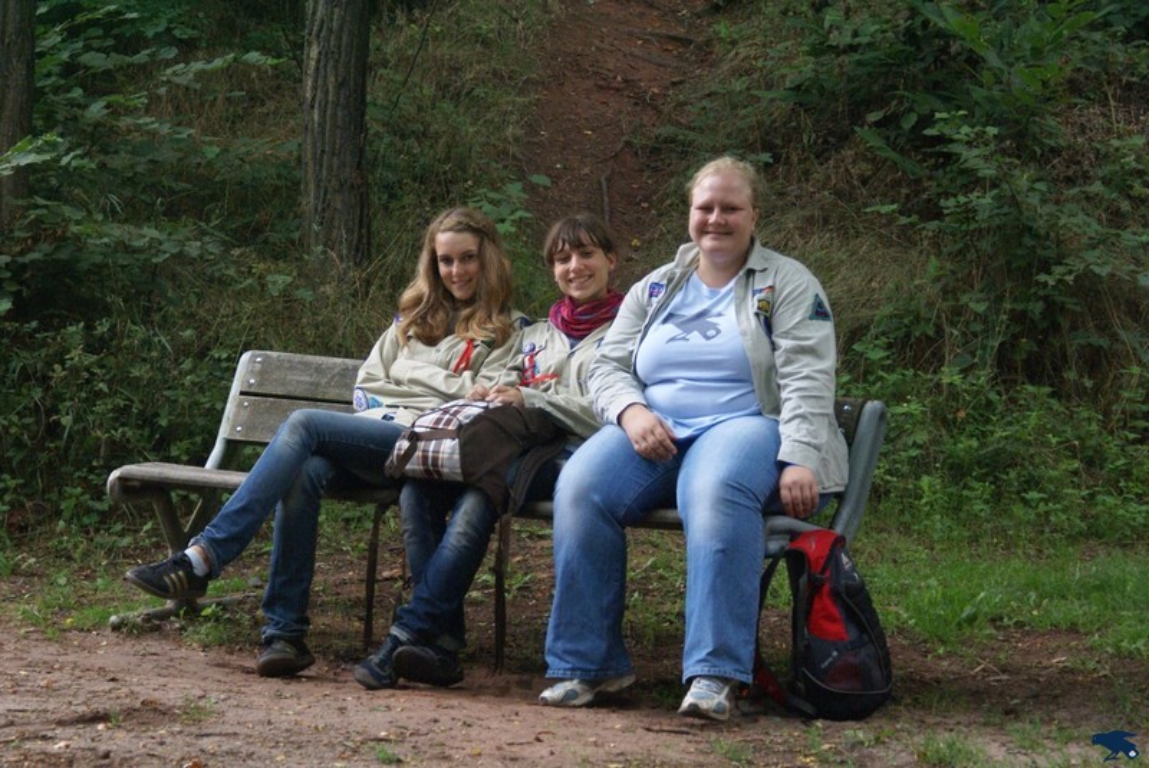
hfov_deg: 19.4
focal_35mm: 105
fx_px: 3354
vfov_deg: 13.1
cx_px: 574
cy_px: 384
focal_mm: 70
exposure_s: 1/125
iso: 800
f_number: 5.6
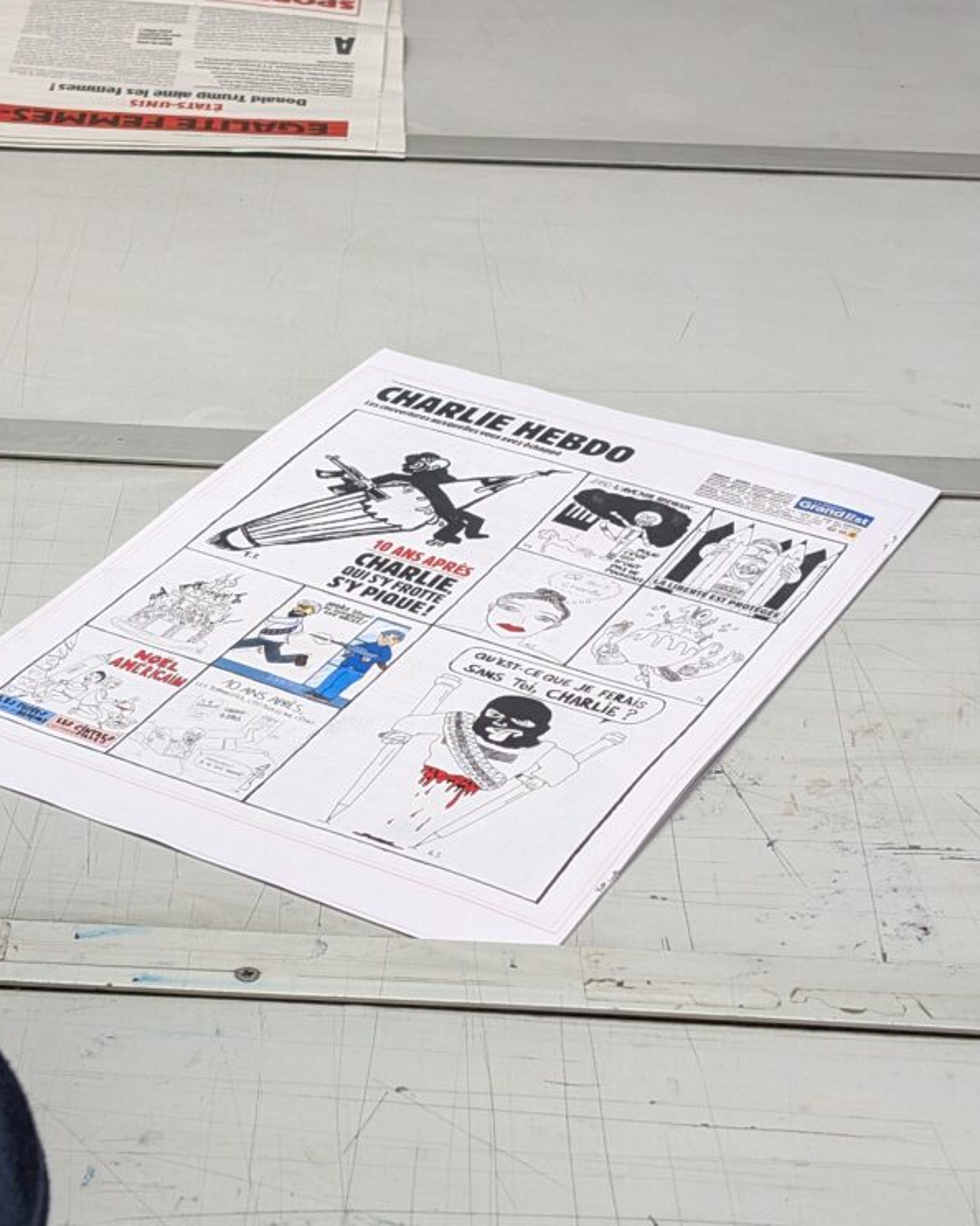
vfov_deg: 28.7
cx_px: 276
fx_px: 2394
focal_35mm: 66
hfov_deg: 23.0
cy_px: 634
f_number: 1.68
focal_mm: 6.9
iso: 59
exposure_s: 1/100
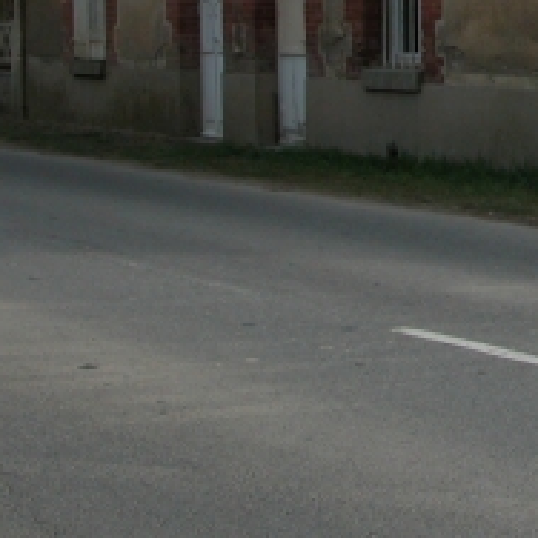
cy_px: -114
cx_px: 710
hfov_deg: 14.8
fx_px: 1969
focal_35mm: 112
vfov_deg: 15.0
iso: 100
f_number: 5.6
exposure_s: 1/237
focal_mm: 8.9
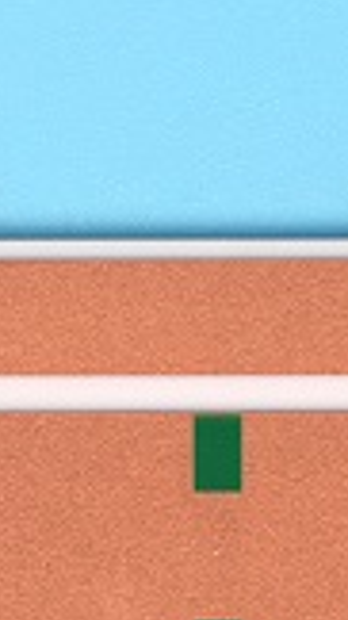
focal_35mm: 471
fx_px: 7735
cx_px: 440
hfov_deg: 2.6
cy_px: 568
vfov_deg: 4.6
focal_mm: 70
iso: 100
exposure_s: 1/160
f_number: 16
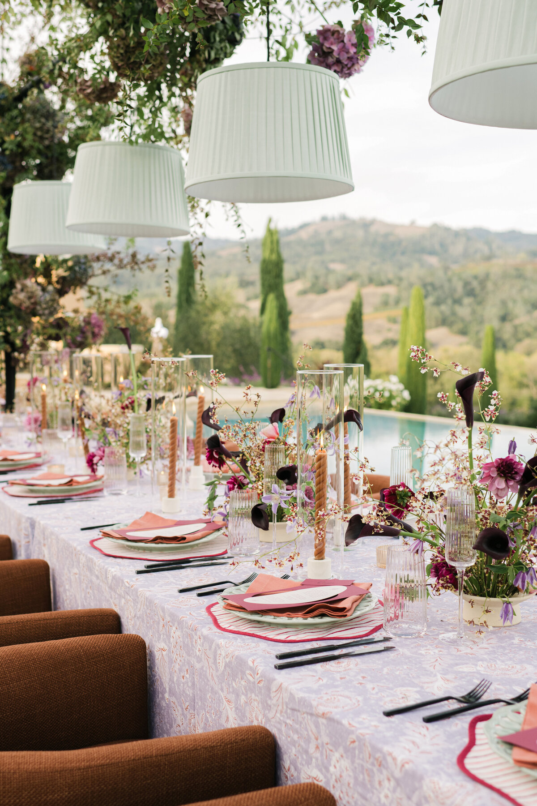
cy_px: 403
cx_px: 268
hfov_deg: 37.9
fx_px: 783
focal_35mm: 35
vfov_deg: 54.4
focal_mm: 35
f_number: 3.5
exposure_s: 1/500
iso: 250
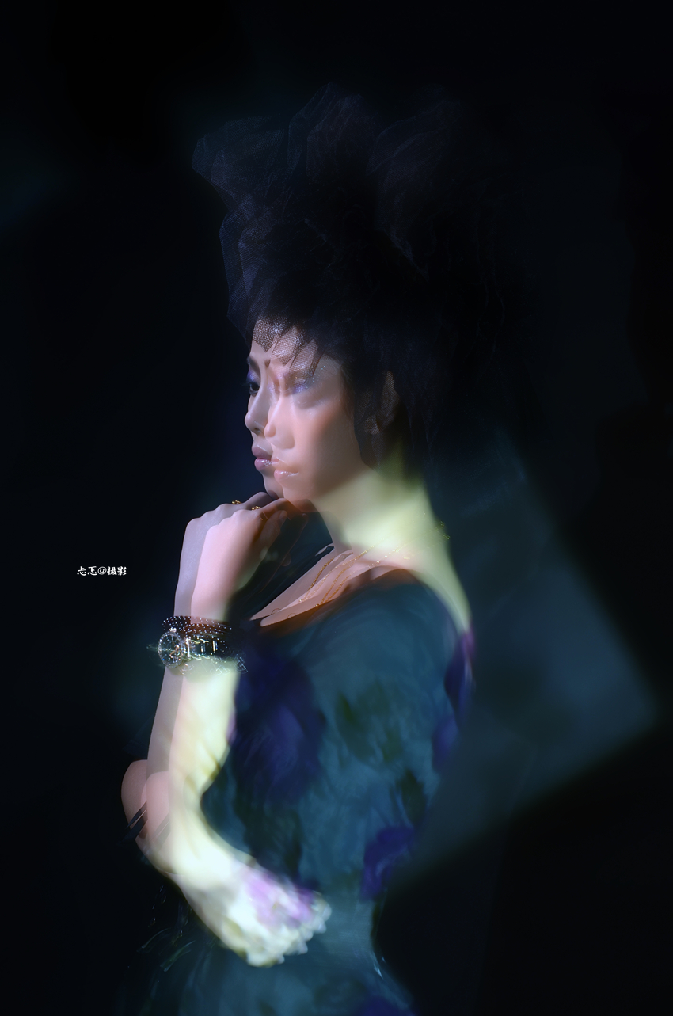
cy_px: 508
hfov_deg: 15.6
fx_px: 2450
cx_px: 336
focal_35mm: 87
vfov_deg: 23.4
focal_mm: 58
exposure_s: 4.3
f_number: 7.1
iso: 100
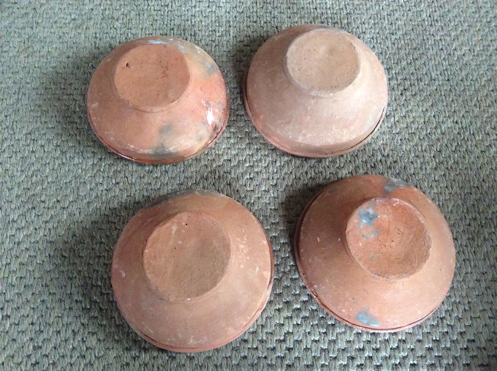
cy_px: 186
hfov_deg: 56.9
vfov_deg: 44.1
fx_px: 459
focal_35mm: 32
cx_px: 248
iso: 320
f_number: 2.4
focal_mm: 3.3
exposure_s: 1/17
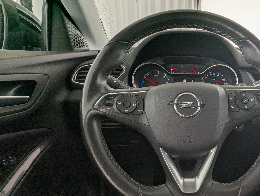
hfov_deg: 70.4
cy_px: 105
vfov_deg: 58.9
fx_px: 173
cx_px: 185
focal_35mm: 23
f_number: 2.2
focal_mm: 2.35
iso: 60
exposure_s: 1/108
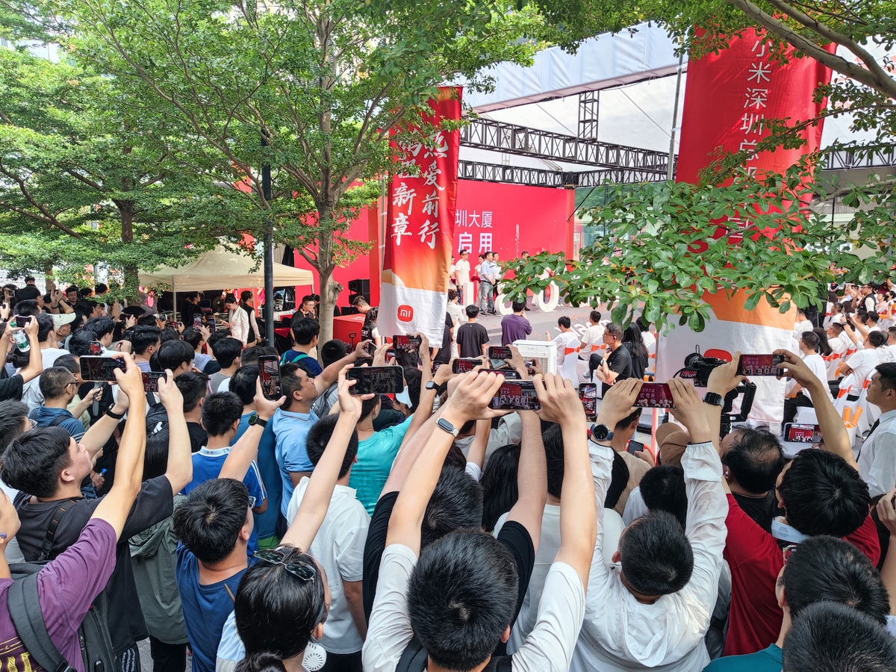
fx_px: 621
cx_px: 448
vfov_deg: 56.8
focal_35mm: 24
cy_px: 336
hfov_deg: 71.6
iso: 50
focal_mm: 6.78
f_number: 1.85
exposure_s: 1/58
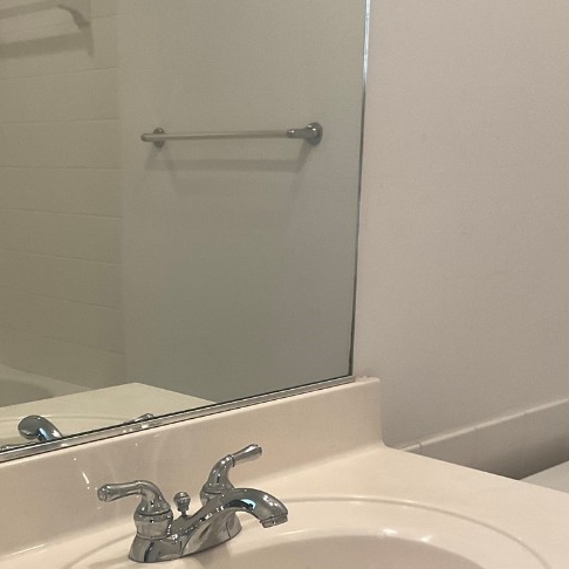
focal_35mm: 54
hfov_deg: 31.3
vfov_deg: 31.1
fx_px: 1004
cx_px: 181
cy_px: 423
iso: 64
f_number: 1.8
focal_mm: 3
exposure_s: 1/60
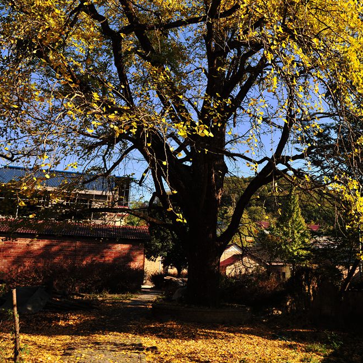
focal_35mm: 31
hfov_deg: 52.2
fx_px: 368
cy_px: 180
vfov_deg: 52.5
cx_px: 218
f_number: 8
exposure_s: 1/250
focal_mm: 24
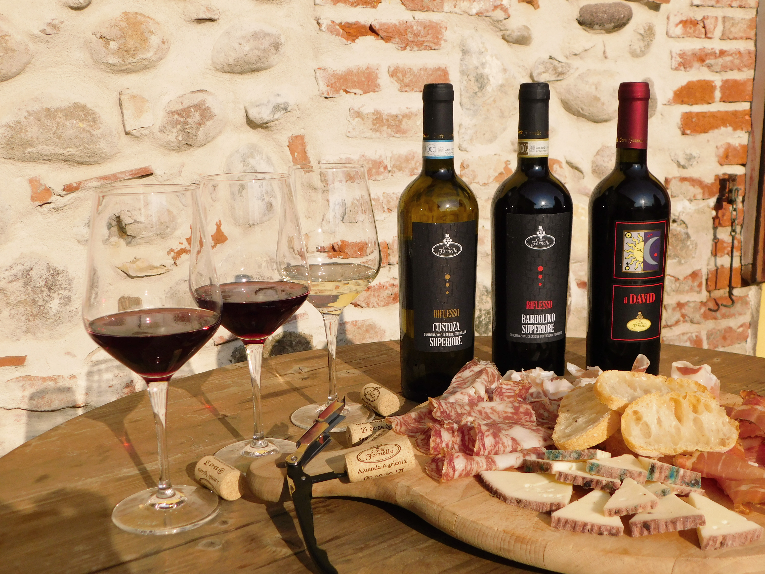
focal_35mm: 40
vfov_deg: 36.0
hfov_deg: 46.8
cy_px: 287
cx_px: 382
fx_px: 884
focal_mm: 7.1
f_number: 7.2
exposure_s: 1/640
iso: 125
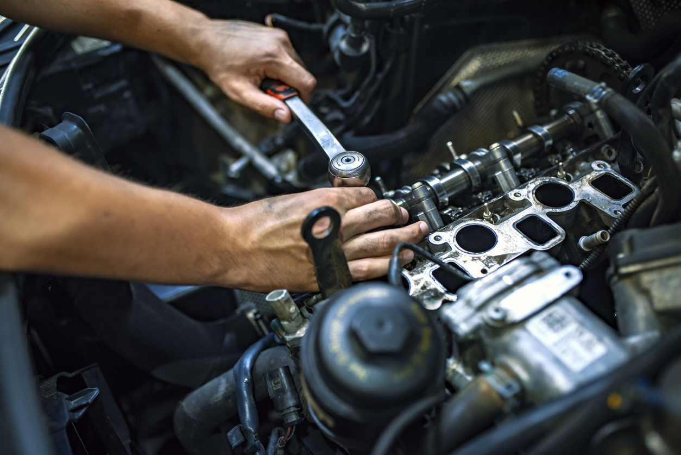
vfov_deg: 37.9
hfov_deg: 54.4
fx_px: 662
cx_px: 340
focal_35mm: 35
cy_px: 228
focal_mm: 35
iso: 250
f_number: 2
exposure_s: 1/160
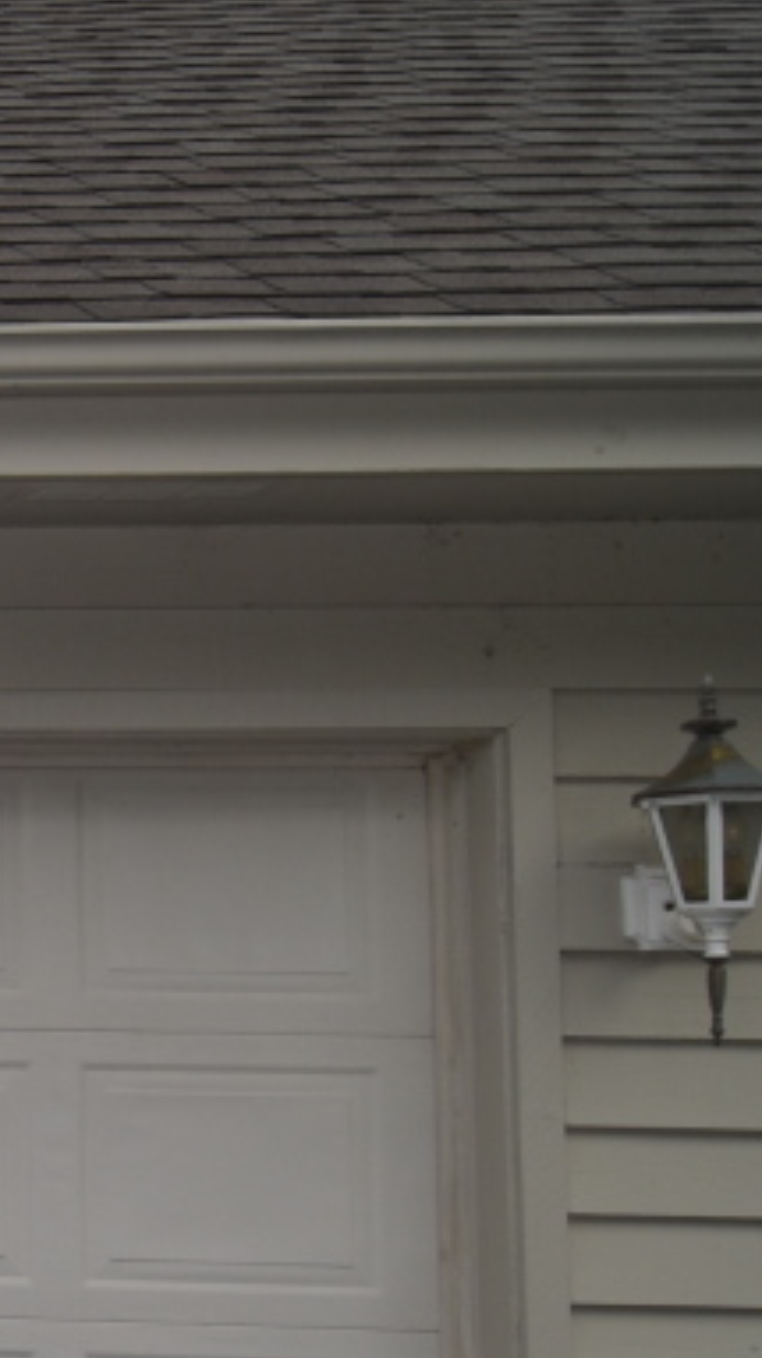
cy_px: 945
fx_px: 2266
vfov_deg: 32.9
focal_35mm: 63
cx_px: -1457
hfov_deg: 11.7
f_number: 7.1
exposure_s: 1/200
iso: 100
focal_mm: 12
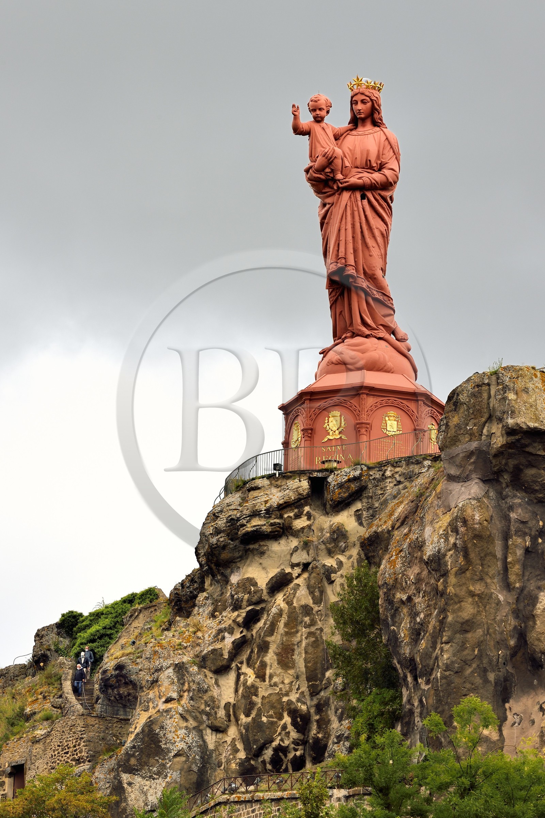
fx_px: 4318
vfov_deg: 10.8
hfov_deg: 7.2
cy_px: 409
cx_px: 272
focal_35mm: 190
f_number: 10
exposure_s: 1/200
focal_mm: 190
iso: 200
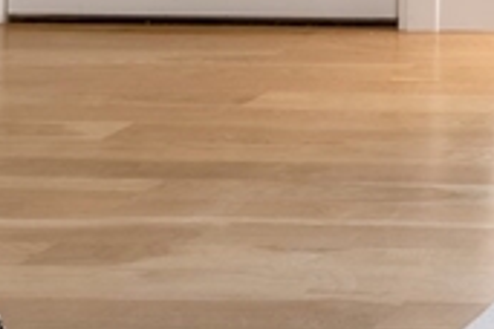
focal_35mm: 144
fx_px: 1976
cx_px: 1257
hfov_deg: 11.4
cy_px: -290
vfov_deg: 9.1
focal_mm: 24
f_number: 18
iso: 64
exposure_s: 1/30
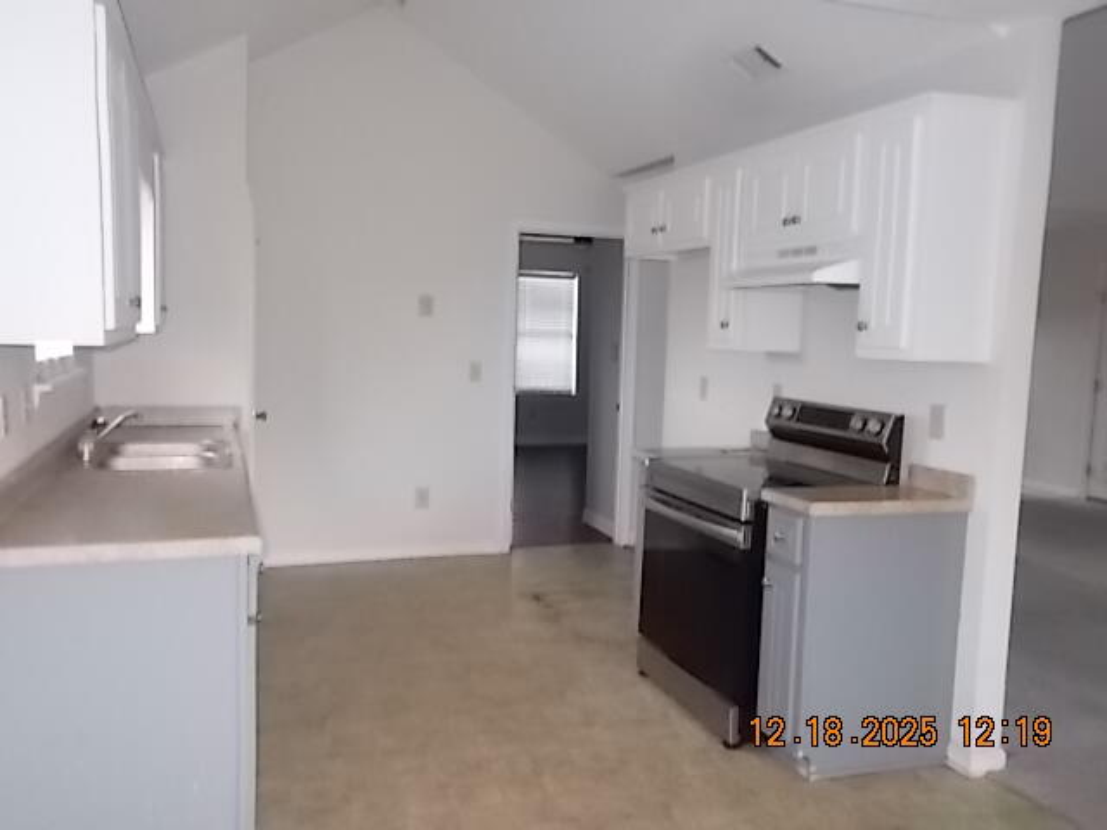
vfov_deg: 46.8
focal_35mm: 30
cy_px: 415
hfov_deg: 60.0
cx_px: 554
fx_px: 959
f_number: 3.4
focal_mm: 5.3
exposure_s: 1/25
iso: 360
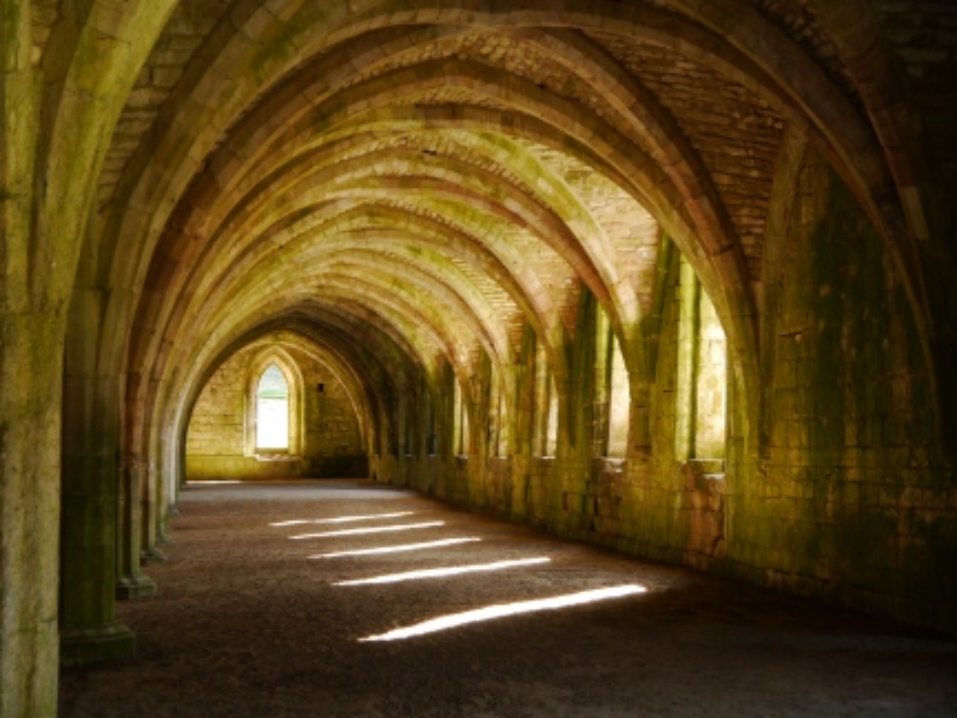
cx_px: 478
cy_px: 359
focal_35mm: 62
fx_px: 1714
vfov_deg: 23.7
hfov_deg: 31.2
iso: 640
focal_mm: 31
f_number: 5
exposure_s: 1/60
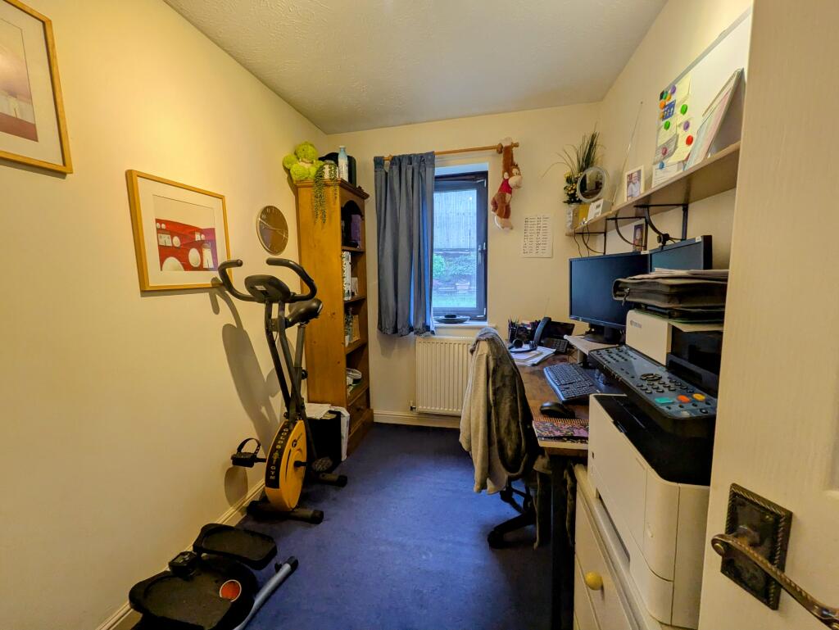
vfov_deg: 85.7
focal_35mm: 14
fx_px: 339
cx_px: 420
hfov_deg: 102.0
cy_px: 315
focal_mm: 1.83
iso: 113
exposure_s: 1/50
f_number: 2.2
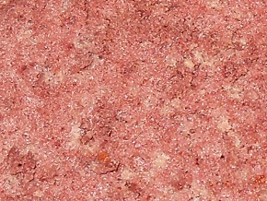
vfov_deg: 7.3
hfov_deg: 9.7
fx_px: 1567
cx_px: 248
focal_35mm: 203
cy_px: 205
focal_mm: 6.72
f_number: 3.1
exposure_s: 1/30
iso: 80
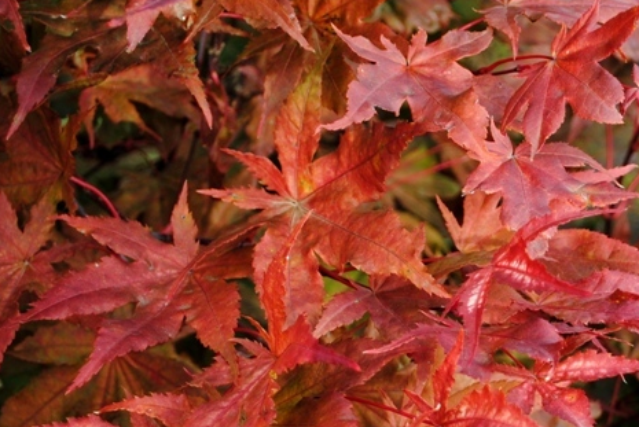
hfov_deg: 17.1
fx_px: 2114
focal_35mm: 119
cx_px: 477
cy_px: 400
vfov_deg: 11.5
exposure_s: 1/125
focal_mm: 36
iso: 140
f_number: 5.6
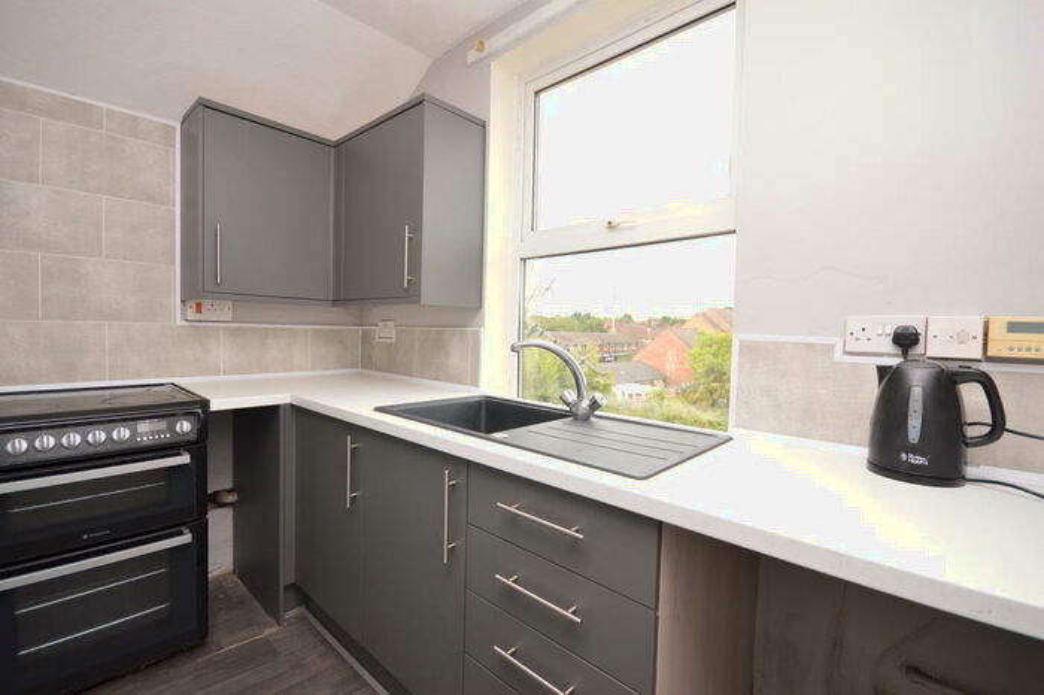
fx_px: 435
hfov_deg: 100.4
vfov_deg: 77.3
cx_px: 522
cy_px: 348
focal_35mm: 15
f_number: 5.6
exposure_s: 1/125
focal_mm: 10
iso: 400
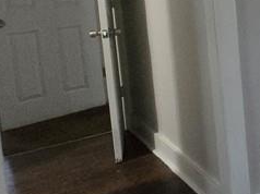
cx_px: 521
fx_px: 420
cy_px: -8
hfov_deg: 19.3
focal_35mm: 56
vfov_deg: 24.6
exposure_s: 1/60
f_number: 2.2
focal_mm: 2.2
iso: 1250
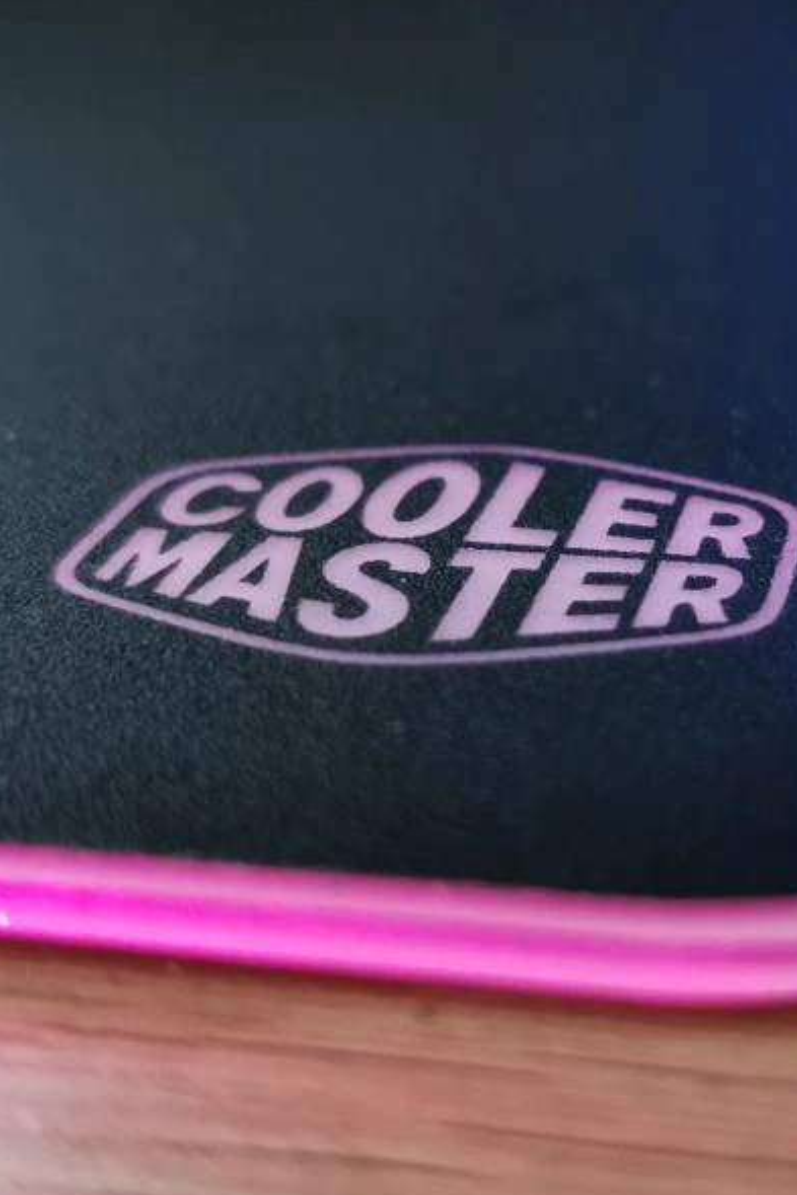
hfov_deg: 20.8
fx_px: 2157
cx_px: 562
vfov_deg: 31.0
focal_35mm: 65
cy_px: 601
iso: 320
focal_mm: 5.56
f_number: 1.6
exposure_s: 1/40
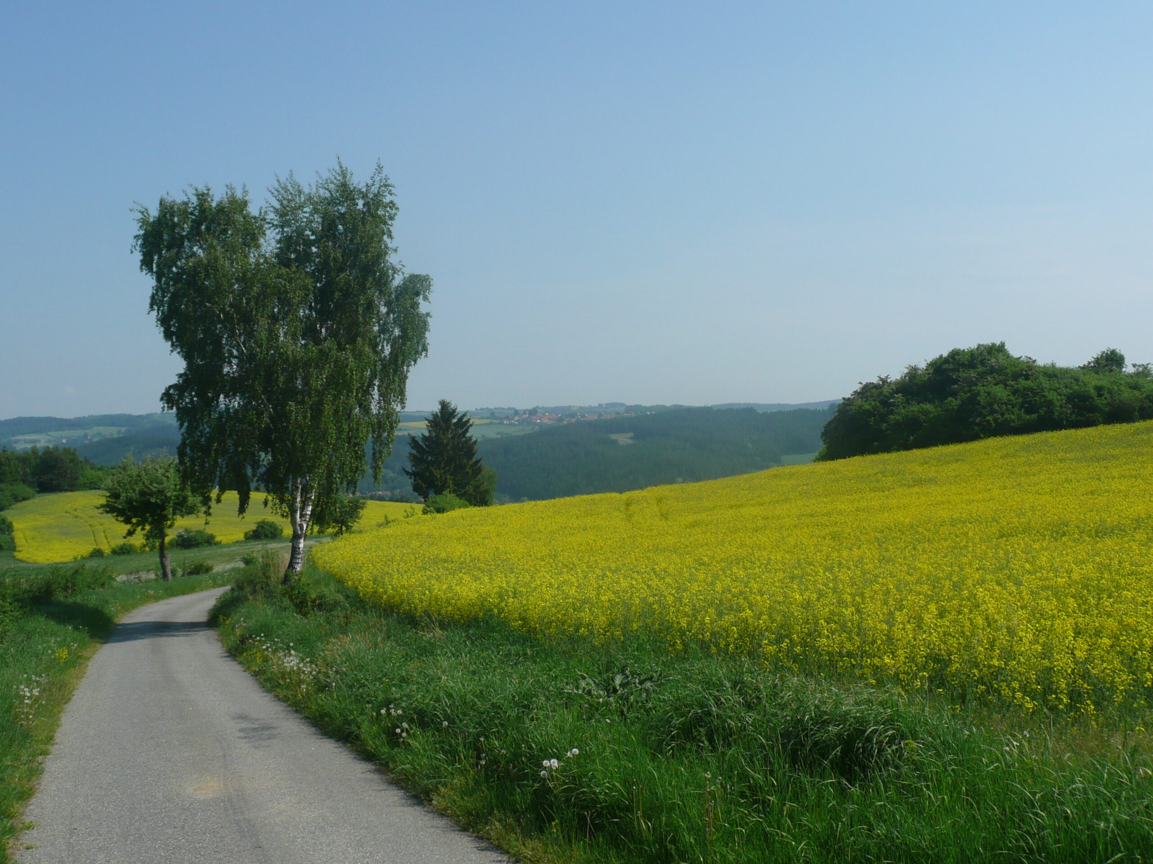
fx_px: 1199
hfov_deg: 51.4
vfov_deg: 39.7
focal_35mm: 36
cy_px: 432
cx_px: 576
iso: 100
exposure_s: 1/1000
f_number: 3.7
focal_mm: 5.8
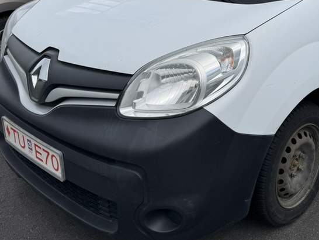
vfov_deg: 31.5
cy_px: 52
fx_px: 415
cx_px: 234
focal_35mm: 45
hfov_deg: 41.0
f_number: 1.78
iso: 80
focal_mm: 6.76
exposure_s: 1/2252
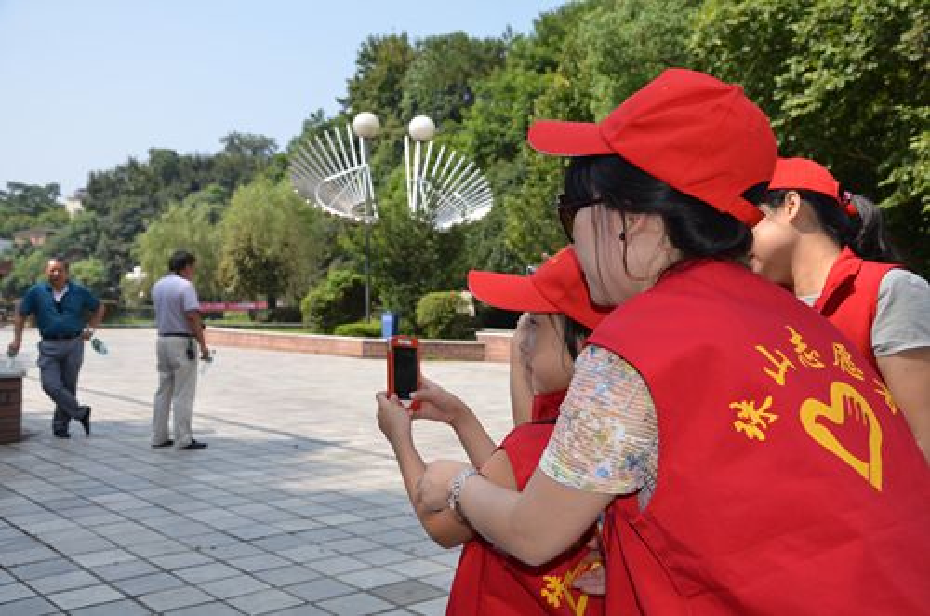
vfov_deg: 35.3
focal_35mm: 38
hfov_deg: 51.4
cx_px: 465
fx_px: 967
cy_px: 308
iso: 100
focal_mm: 25
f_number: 6.3
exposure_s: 1/250
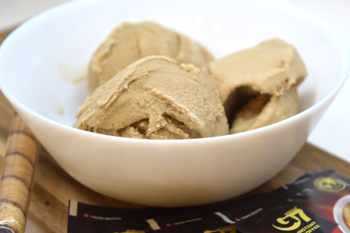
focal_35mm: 89
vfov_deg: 15.3
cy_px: 105
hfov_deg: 22.9
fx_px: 865
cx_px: 190
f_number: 5.6
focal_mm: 52
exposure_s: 1/60
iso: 800
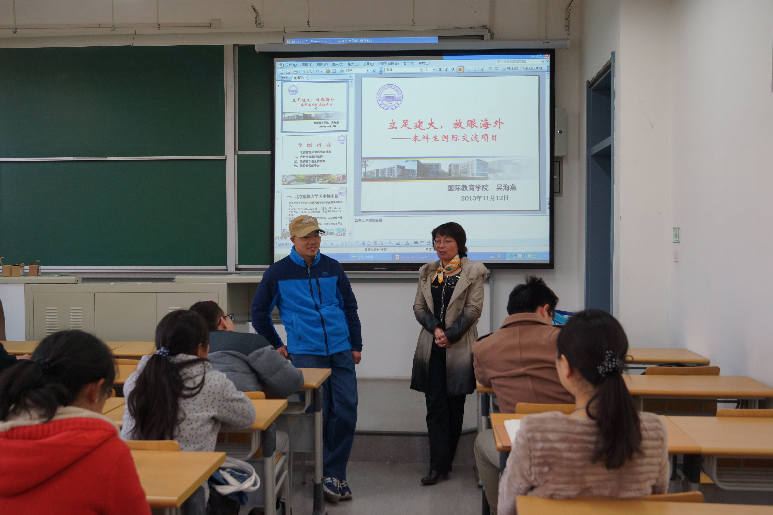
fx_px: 773
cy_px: 258
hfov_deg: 53.1
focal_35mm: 36
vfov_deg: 36.9
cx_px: 386
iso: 320
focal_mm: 24
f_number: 4
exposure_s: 1/60
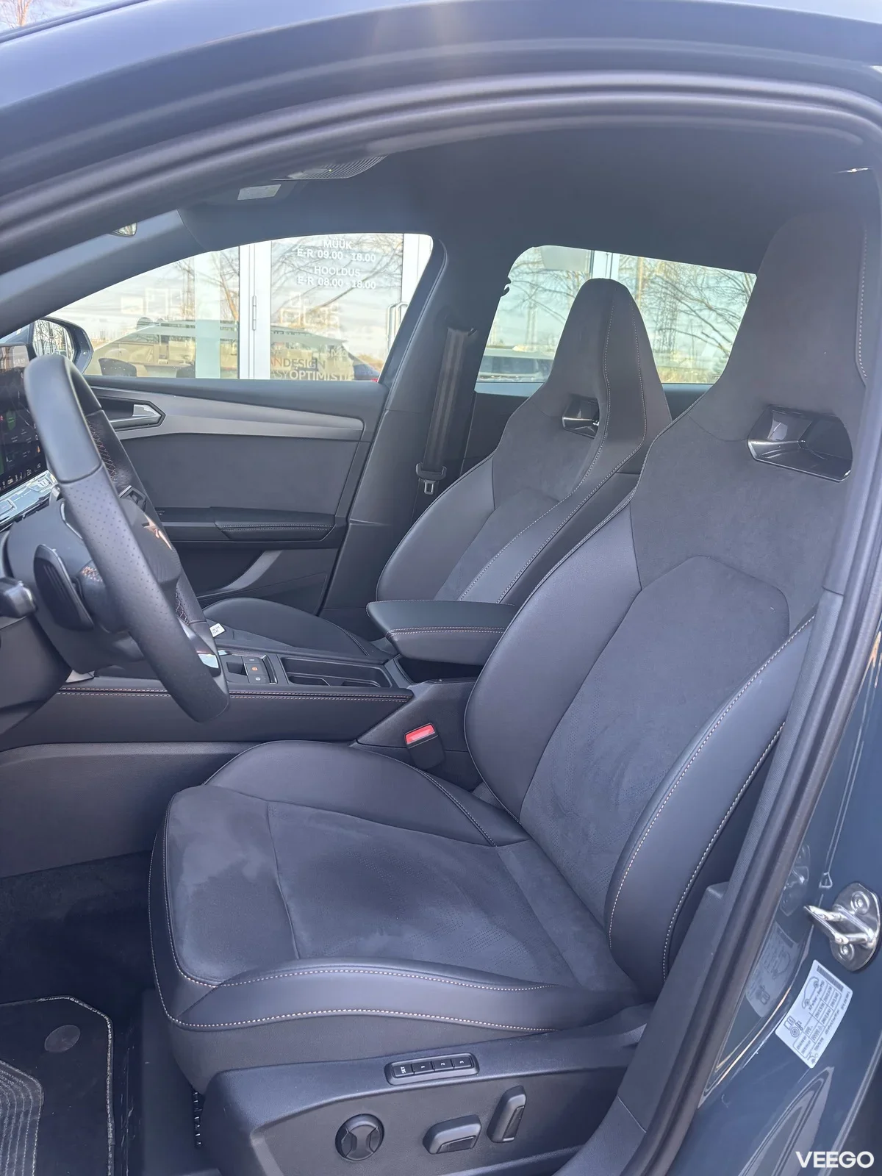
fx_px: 883
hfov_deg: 53.1
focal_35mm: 26
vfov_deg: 67.3
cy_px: 588
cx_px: 441
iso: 125
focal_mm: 5.96
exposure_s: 1/83
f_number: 1.6
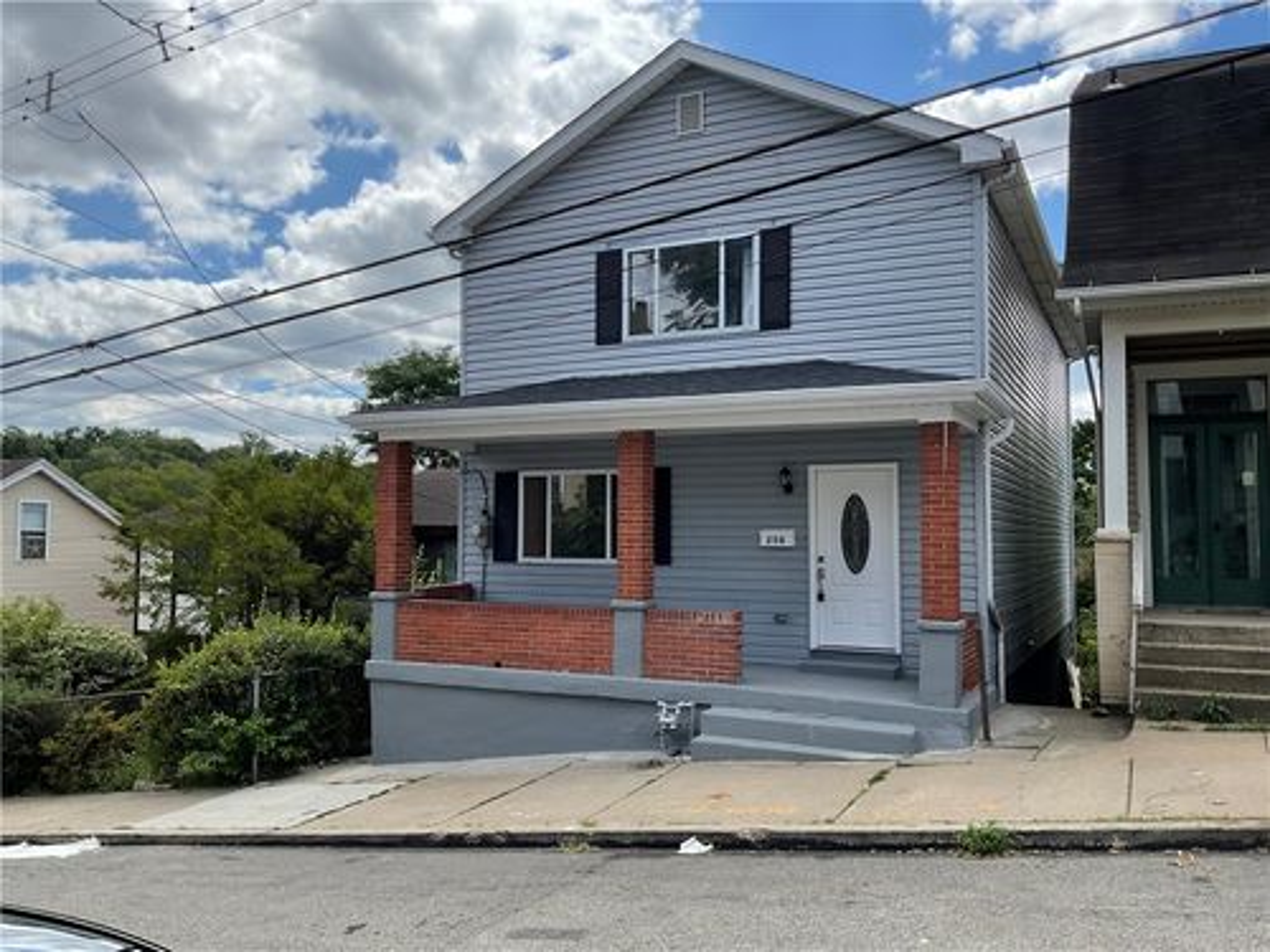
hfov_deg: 61.7
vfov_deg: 48.2
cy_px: 476
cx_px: 635
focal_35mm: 29
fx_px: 1064
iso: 16
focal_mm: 3
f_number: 1.8
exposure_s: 1/1412
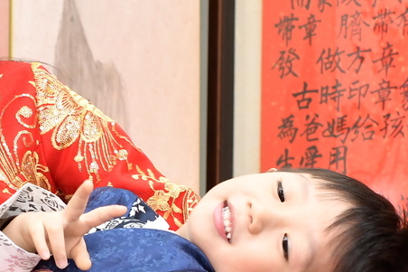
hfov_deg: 11.0
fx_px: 2107
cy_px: 248
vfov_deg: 7.4
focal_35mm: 186
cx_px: 95
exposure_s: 1/200
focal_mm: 35
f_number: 4.5
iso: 800
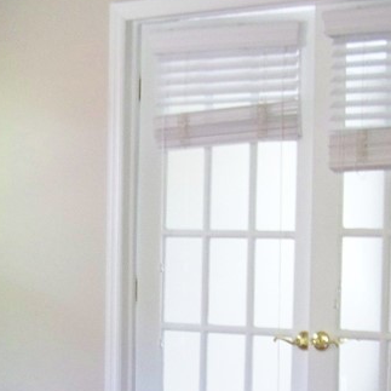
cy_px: 389
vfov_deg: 16.9
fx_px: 1291
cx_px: 122
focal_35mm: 101
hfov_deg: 17.2
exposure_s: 1/30
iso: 250
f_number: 2.8
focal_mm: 5.85
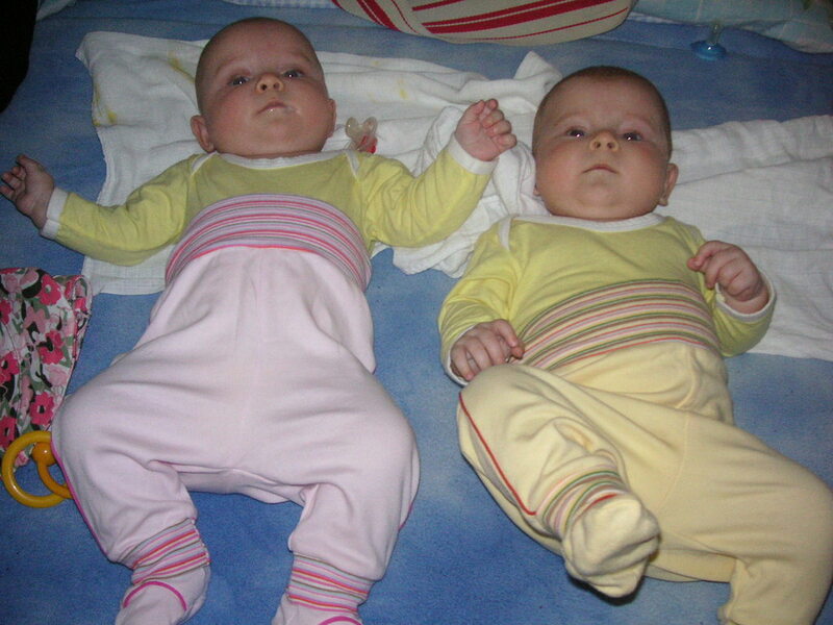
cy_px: 312
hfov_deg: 50.1
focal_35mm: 37
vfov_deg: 38.7
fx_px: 890
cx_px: 416
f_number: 2.8
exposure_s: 1/45
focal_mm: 6.1
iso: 160
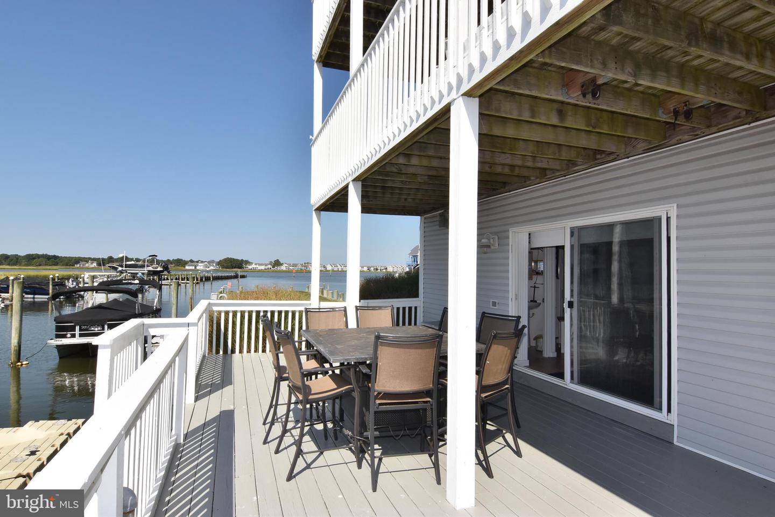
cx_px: 388
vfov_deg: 67.5
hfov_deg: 90.0
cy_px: 258
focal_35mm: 18
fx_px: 388
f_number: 22
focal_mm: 12
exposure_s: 1/200
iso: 400
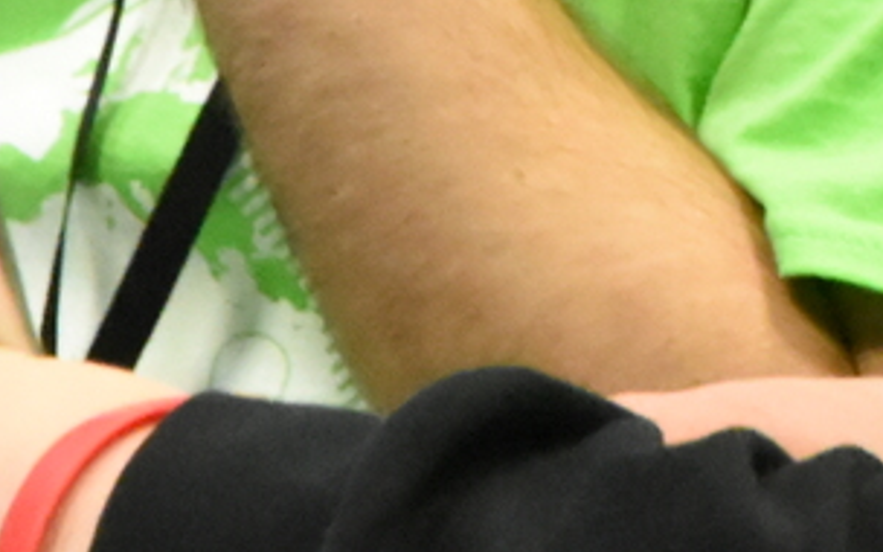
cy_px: -567
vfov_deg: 1.3
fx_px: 24407
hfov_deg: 2.1
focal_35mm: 1014
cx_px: 944
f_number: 8
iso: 8000
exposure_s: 1/60
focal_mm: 105
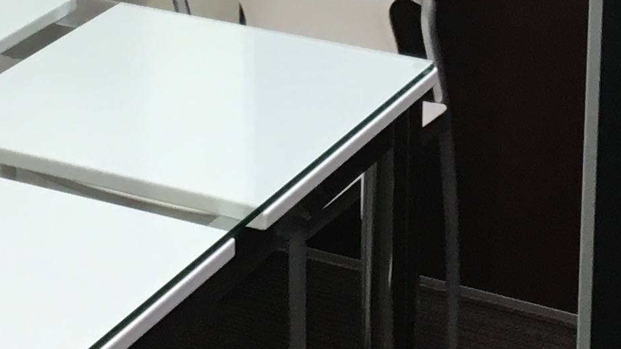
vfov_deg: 8.6
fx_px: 2256
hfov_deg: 15.7
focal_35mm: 137
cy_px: -226
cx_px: 269
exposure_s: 1/33
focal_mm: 4.15
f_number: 2.2
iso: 32
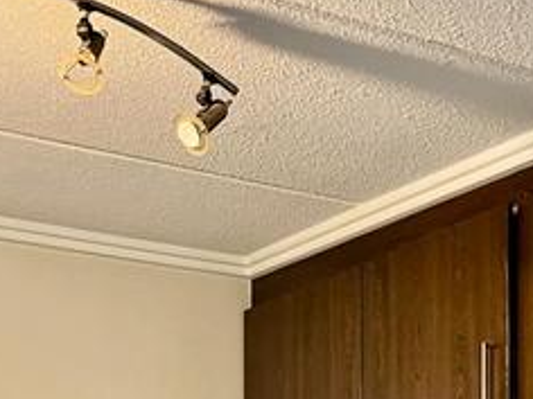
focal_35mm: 88
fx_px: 1355
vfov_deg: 15.2
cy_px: 649
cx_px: 165
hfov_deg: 22.1
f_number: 1.6
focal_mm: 5.1
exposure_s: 1/52
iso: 500
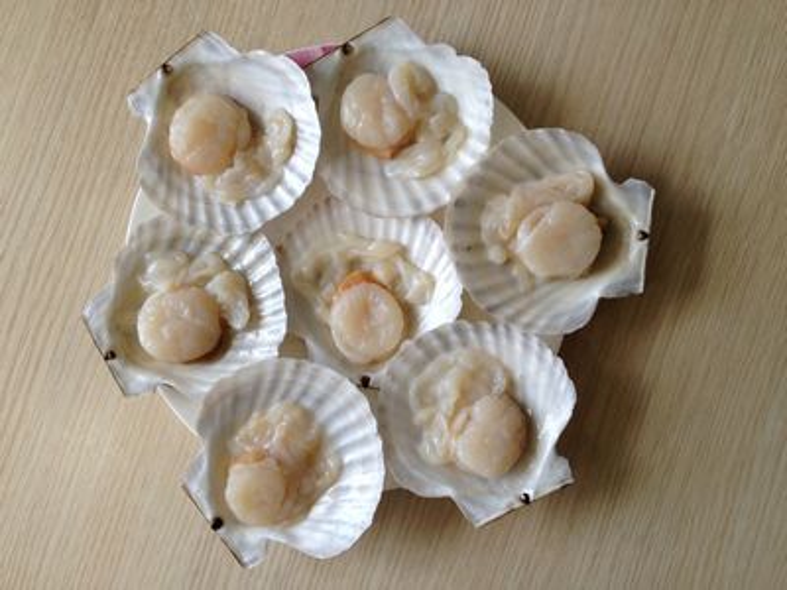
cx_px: 394
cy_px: 295
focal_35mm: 35
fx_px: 796
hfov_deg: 52.6
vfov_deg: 40.7
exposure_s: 1/60
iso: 50
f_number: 2.4
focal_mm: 4.28
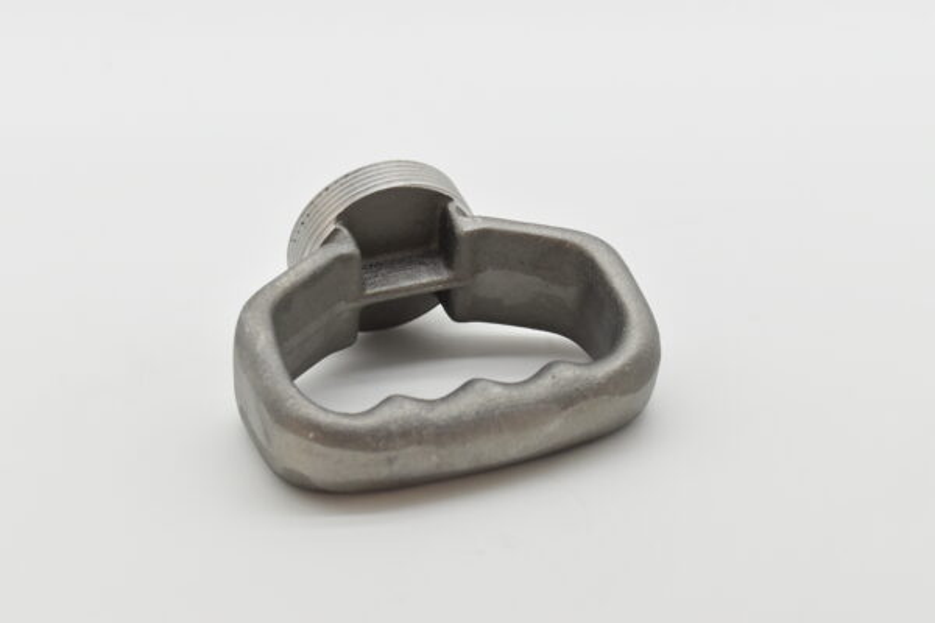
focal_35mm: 72
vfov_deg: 18.9
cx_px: 468
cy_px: 312
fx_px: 1870
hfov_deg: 28.1
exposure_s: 1/1250
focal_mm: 48
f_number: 8
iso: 1600
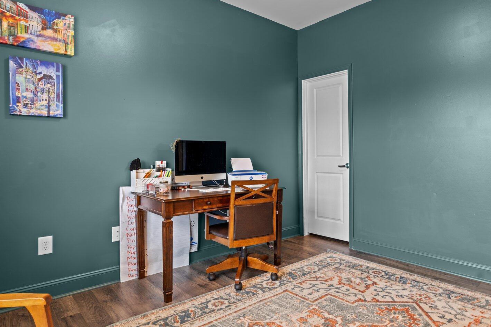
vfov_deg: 53.7
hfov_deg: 73.8
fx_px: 323
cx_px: 287
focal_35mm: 24
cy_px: 156
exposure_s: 2
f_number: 8
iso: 320
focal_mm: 16.5
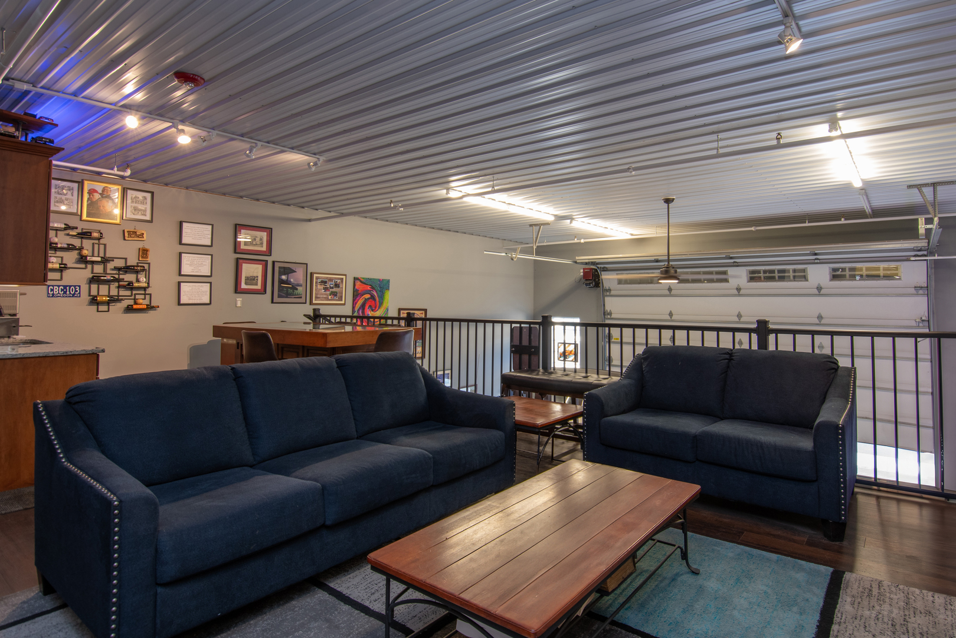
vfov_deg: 67.4
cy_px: 319
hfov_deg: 90.0
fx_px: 478
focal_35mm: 18
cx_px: 478
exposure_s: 1/2.5
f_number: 8
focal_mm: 12
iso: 250
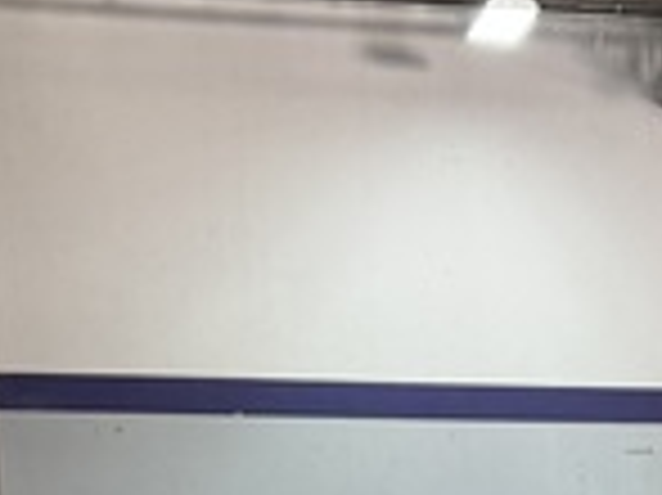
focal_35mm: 98
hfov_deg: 19.5
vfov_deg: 13.3
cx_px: 653
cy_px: 940
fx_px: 1873
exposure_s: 1/60
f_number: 1.78
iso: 320
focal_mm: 6.76
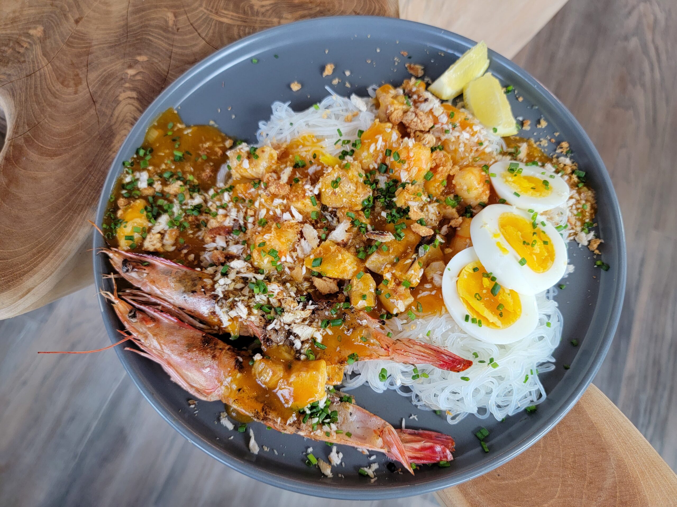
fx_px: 469
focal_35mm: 24
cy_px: 254
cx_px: 338
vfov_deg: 56.8
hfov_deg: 71.6
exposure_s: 1/120
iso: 250
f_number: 1.8
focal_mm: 6.7
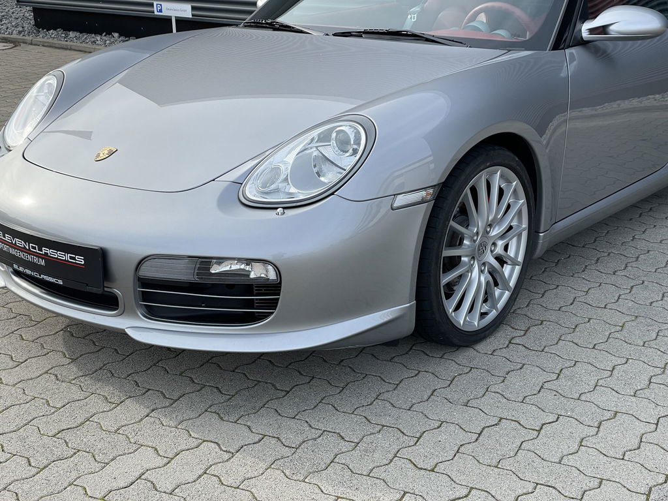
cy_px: 250
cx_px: 334
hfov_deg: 36.8
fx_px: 1003
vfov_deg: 28.0
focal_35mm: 52
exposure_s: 1/600
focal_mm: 6
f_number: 2
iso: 25
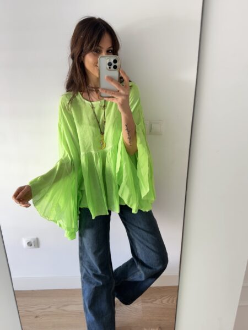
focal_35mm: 24
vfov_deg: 71.6
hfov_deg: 56.8
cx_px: 124
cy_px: 165
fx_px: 229
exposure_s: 1/82
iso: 200
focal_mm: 6.76
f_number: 1.78
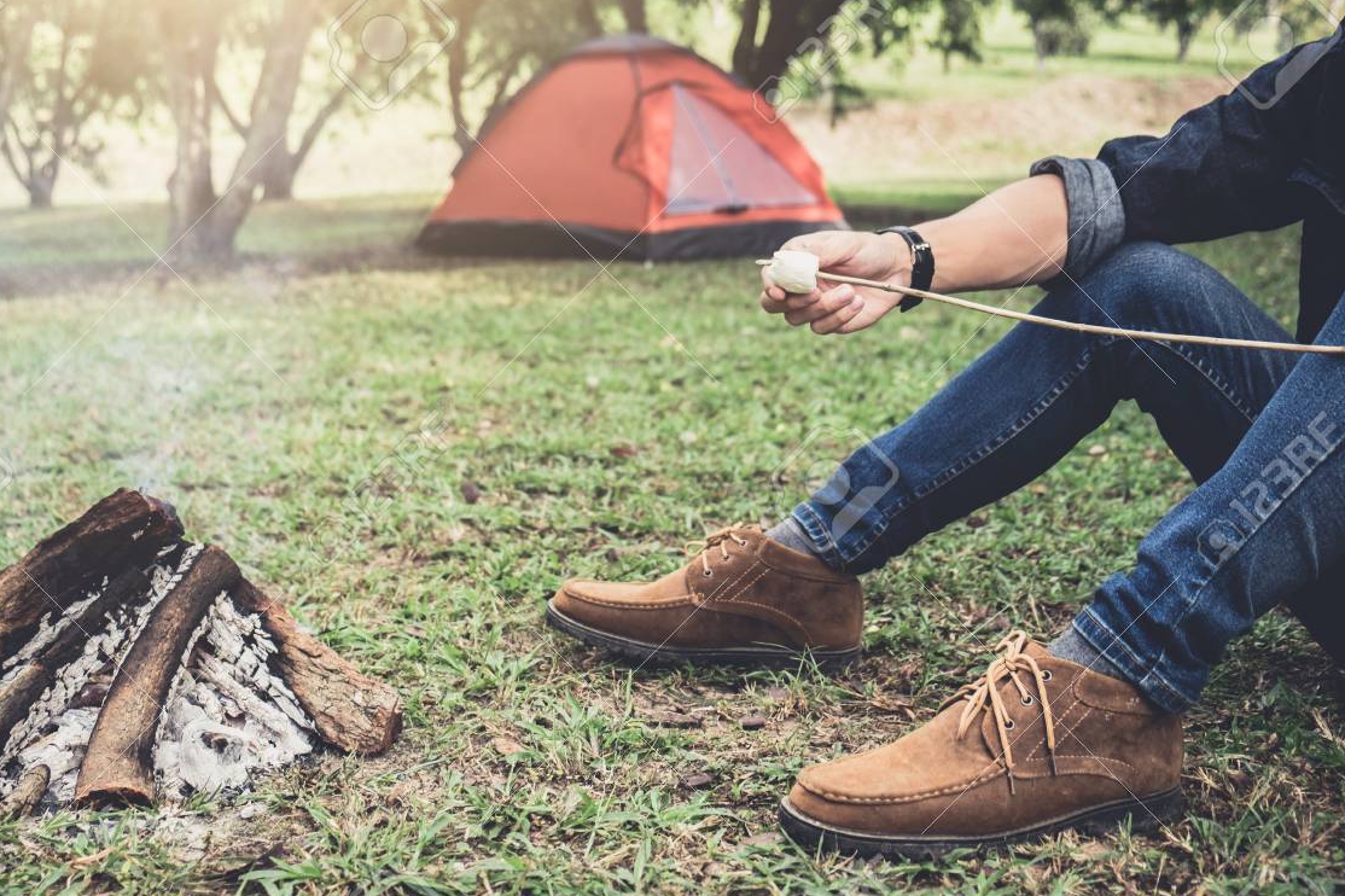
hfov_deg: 40.3
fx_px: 1830
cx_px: 604
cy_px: 440
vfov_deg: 27.5
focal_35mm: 49
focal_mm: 27.7
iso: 200
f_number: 3.2
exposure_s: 1/180
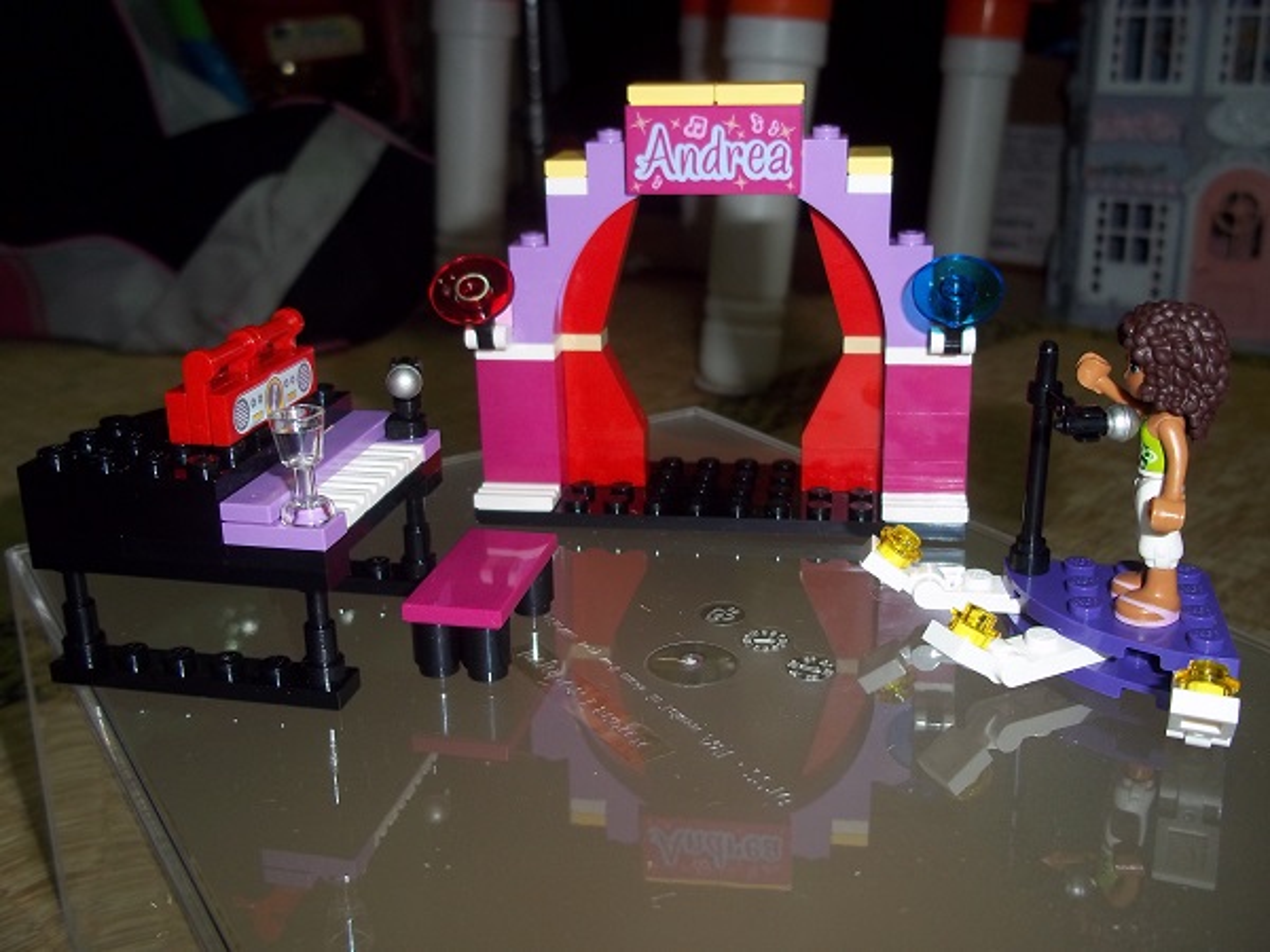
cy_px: 476
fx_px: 1321
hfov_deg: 51.4
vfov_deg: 39.7
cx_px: 635
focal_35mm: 36
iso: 80
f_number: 3.1
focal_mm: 6.5
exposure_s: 1/30
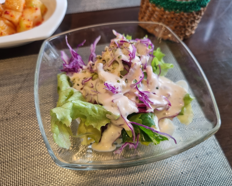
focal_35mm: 28
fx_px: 192
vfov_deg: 51.5
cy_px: 93
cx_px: 115
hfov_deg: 62.2
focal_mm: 5.4
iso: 200
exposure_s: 1/120
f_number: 1.8
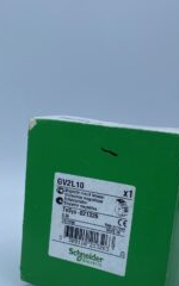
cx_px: 116
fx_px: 359
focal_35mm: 46
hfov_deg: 27.9
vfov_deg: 42.2
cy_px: 214
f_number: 1.8
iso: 32
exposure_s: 1/1346
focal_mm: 4.25
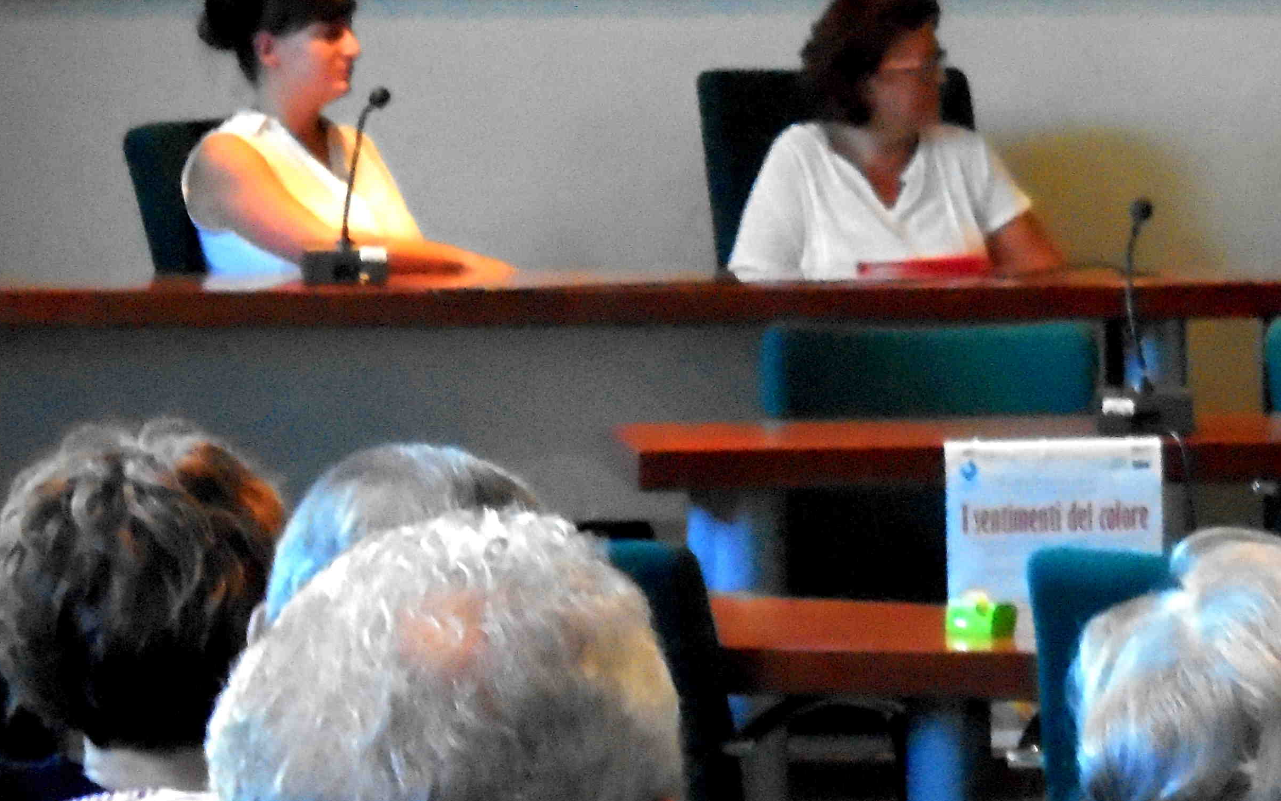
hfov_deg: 8.6
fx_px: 8448
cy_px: 326
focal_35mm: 242
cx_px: 1181
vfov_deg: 5.4
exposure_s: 1/50
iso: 1600
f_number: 5.1
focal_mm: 19.2
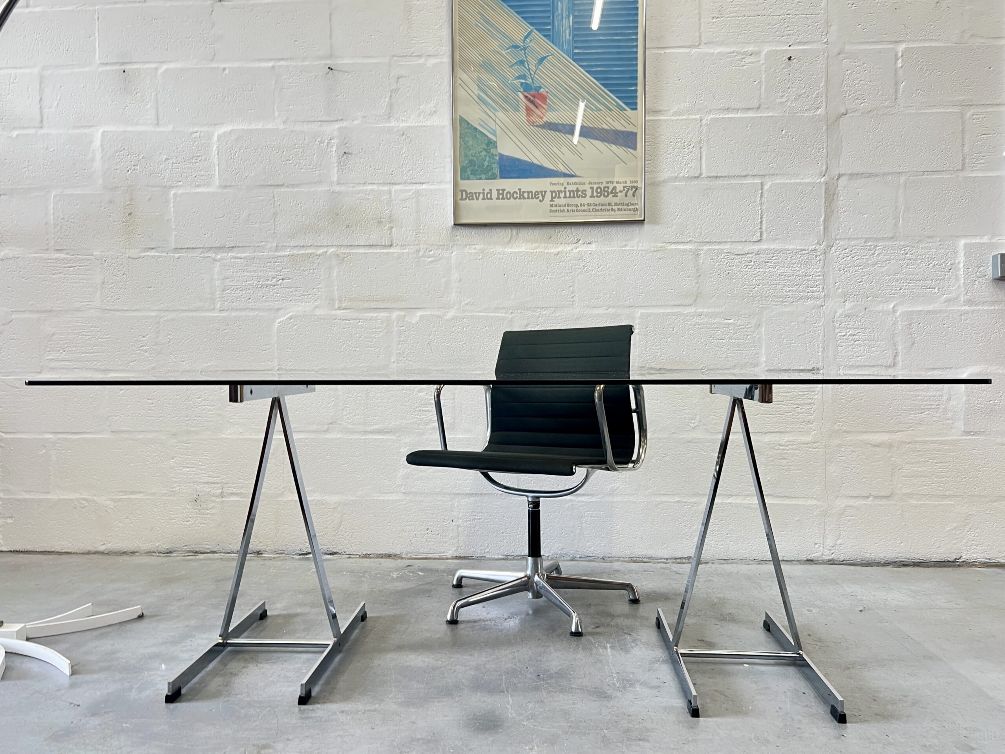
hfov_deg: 67.3
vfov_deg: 53.1
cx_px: 502
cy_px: 377
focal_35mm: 26
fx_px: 755
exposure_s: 1/50
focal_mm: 5.7
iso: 80
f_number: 1.5
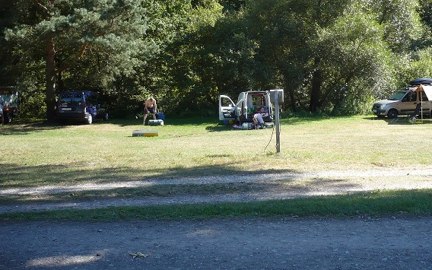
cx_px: 261
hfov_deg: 43.3
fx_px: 542
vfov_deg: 27.6
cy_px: 71
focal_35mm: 46
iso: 100
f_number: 2.8
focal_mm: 5.8
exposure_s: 1/320
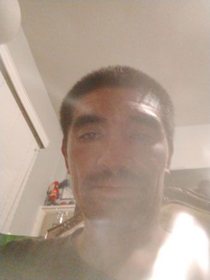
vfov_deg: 67.3
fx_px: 210
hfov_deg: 53.1
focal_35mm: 26
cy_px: 140
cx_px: 105
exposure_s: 1/20
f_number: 2
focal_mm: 2.75
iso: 2208
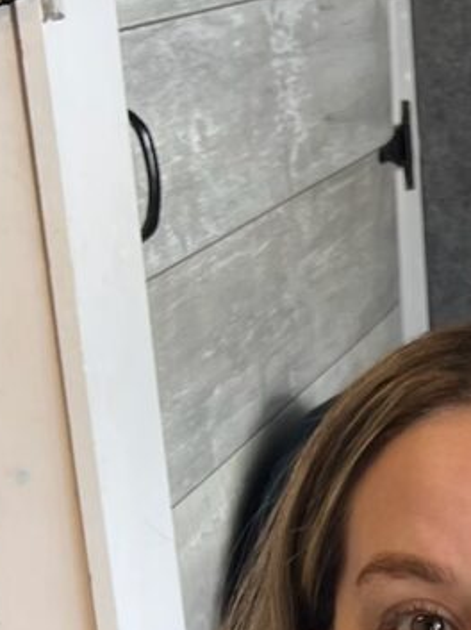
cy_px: 924
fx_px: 2145
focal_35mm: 118
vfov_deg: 15.5
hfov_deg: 11.8
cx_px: 787
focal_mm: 5.7
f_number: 1.5
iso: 100
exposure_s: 1/120
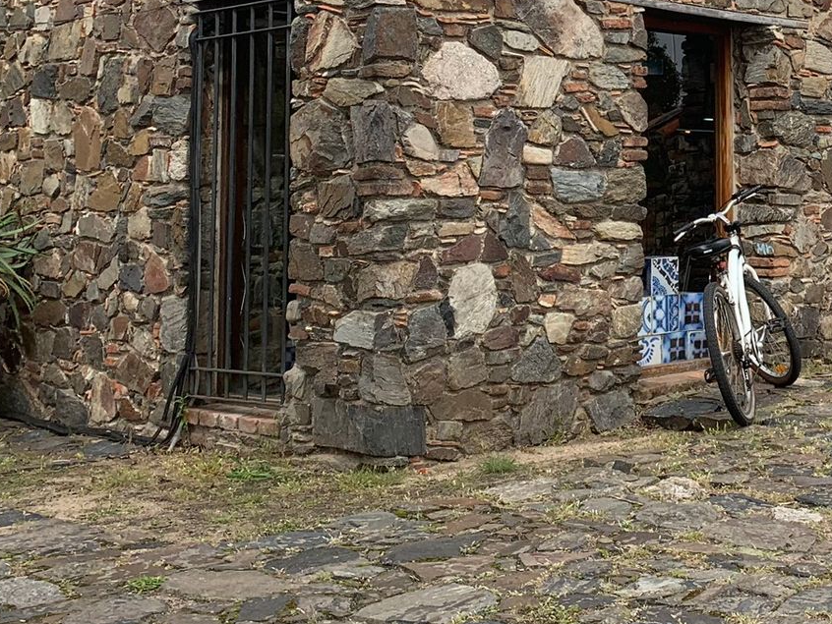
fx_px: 1418
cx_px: 804
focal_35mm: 59
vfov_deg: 24.2
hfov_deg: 30.7
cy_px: 81
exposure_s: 1/2545
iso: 25
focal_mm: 4.25
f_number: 1.8
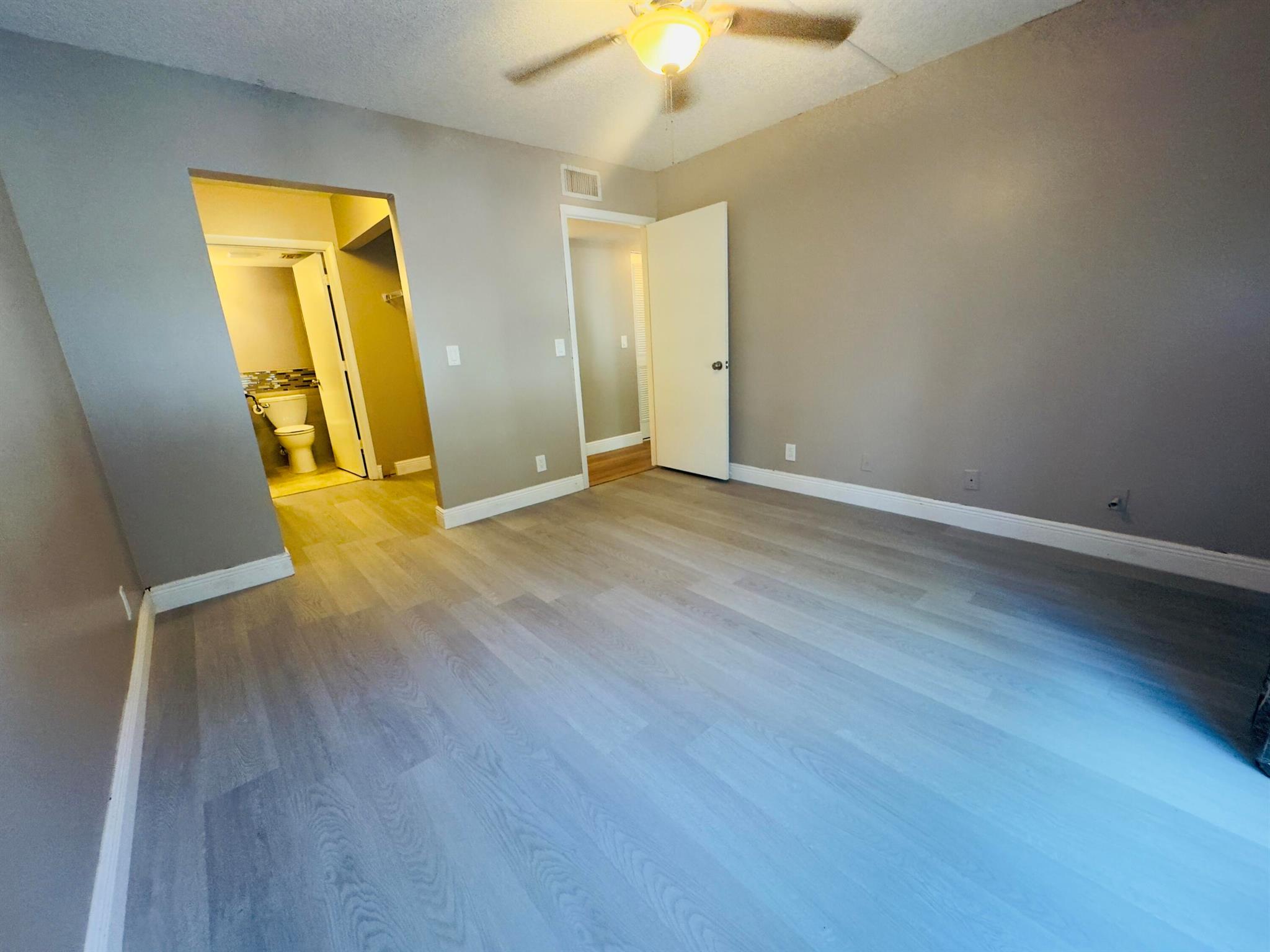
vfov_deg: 85.7
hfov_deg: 102.1
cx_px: 635
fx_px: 514
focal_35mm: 14
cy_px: 476
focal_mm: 2.22
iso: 500
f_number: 2.2
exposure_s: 1/60
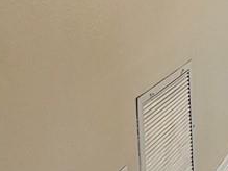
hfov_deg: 17.1
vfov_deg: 14.9
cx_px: 408
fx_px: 625
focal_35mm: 95
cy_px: -44
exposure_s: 1/60
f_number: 2.2
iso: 100
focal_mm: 2.2
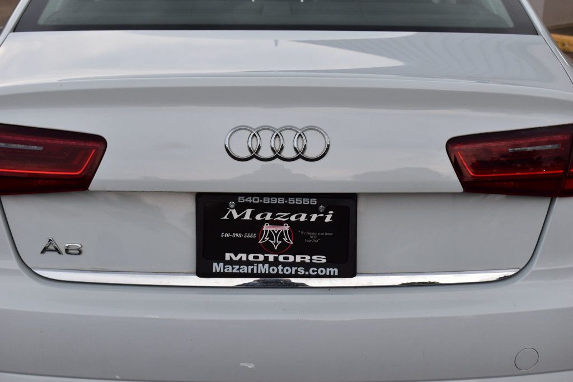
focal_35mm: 57
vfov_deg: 23.8
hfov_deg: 35.1
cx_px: 286
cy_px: 191
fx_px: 907
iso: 400
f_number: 8
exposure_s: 1/50
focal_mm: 38
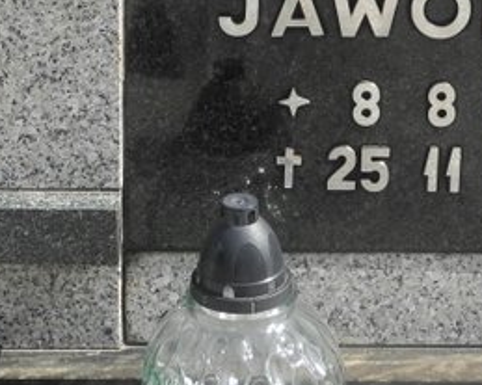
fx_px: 2153
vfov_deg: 10.1
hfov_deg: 12.8
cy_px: 4
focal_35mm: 151
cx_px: 153
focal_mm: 10.7
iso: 100
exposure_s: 1/640
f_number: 3.5
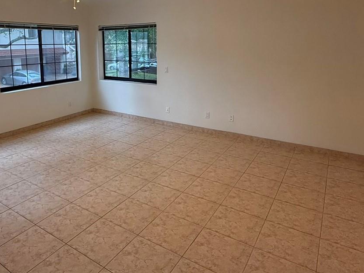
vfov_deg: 50.0
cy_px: 81
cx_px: 139
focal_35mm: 27
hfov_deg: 64.5
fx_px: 284
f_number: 2.2
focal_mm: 2.22
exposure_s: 1/120
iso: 160
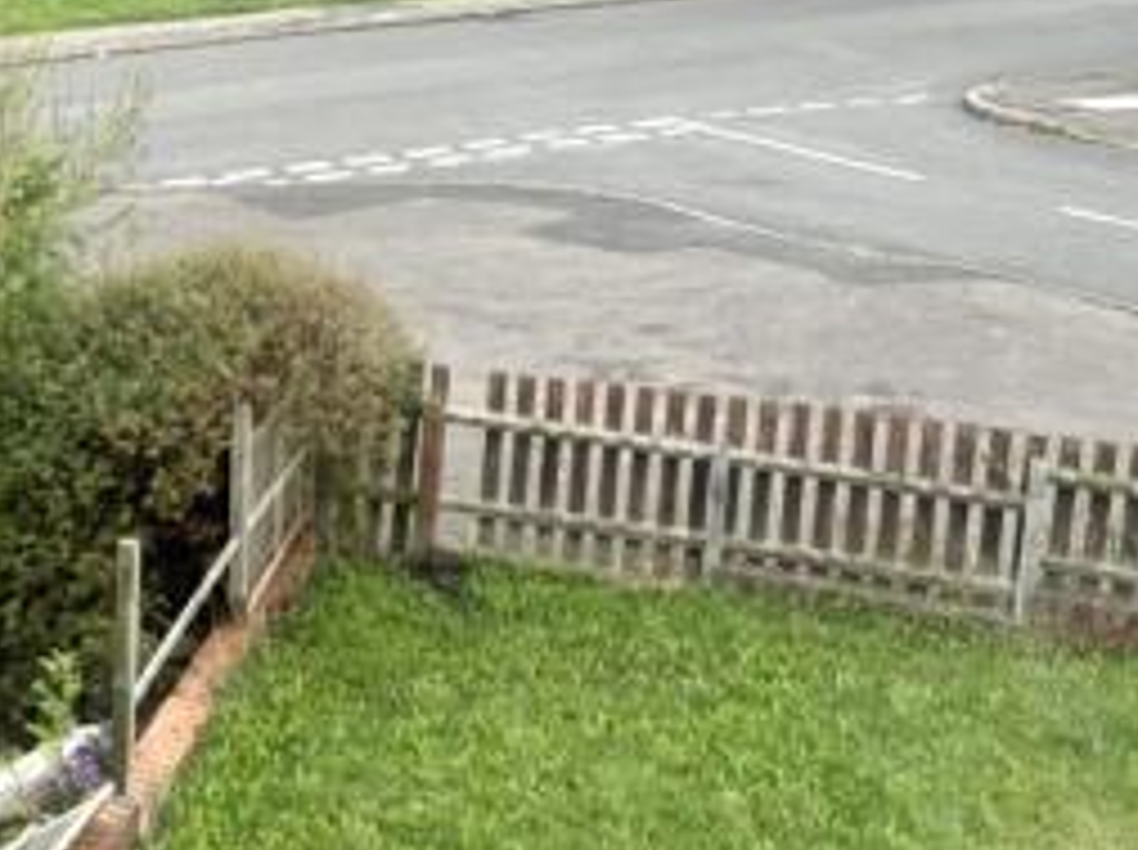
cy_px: -61
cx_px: 43
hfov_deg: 30.3
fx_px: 1970
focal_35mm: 60
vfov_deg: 23.1
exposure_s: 1/1848
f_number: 1.6
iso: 50
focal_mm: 5.96
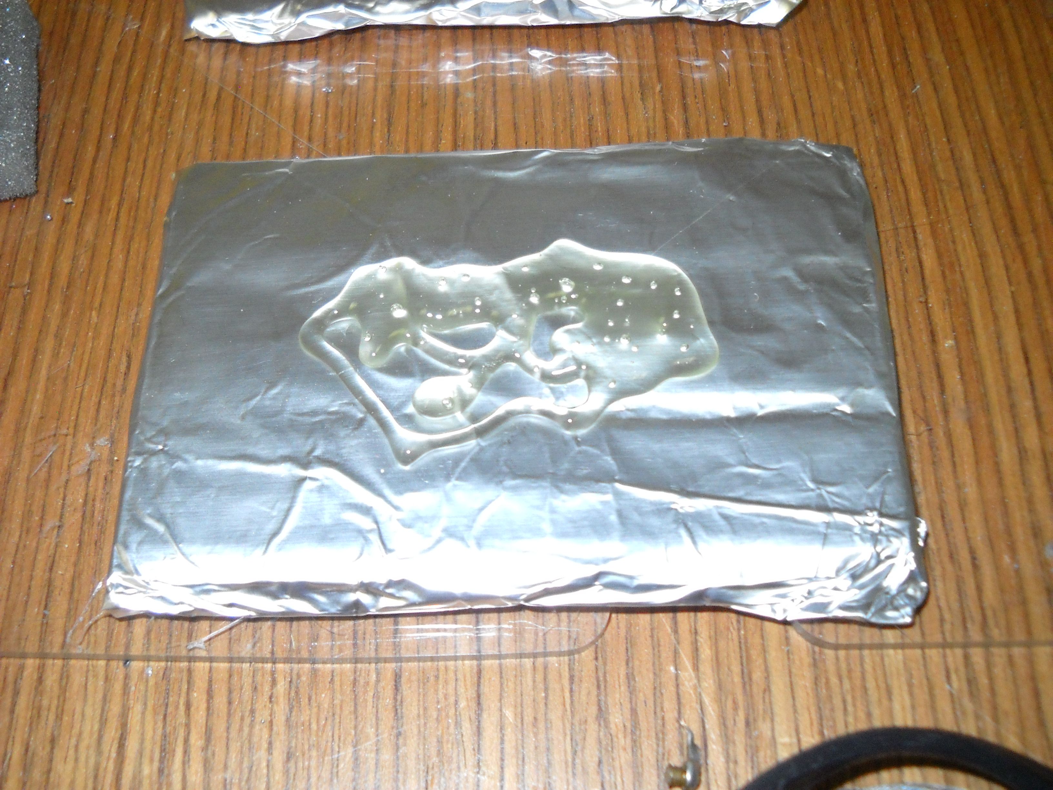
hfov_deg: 45.8
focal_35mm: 41
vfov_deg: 35.1
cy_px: 395
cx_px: 526
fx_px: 1247
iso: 400
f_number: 5.5
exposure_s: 1/44
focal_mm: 6.72
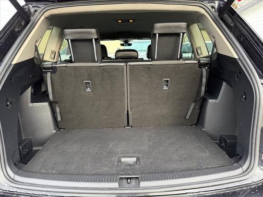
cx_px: 132
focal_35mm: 24
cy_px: 98
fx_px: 182
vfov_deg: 56.8
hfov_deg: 71.6
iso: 200
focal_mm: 6.76
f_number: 1.78
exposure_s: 1/195
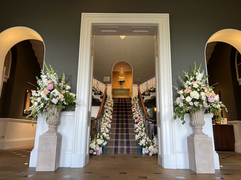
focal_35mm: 26
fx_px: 181
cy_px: 90
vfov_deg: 53.1
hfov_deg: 67.3
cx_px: 120
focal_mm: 5.7
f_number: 1.5
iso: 100
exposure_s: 1/100
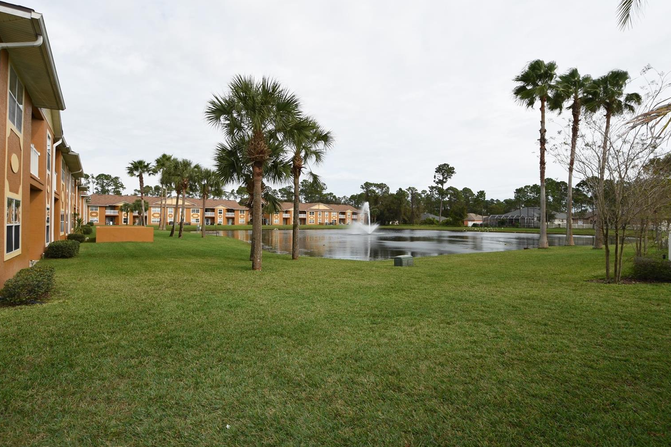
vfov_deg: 68.7
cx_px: 341
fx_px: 327
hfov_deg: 91.5
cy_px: 229
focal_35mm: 18
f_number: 7.1
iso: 100
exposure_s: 1/200
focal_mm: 11
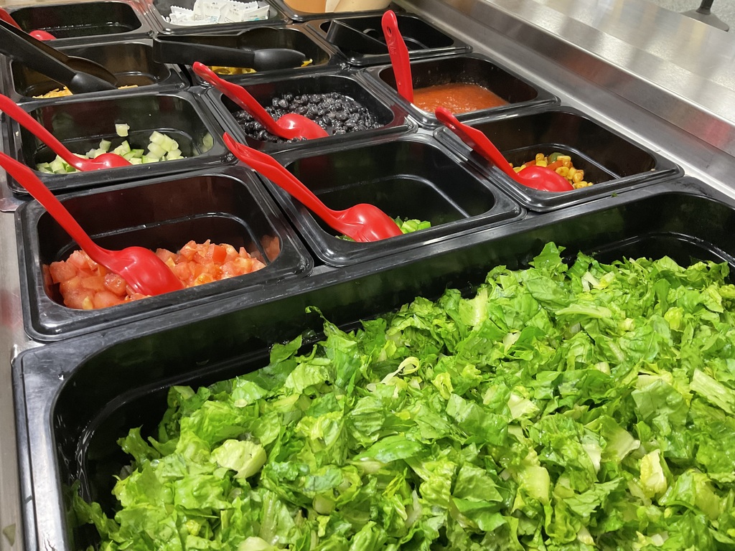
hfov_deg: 61.7
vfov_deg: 48.2
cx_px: 368
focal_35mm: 29
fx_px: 616
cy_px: 276
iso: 320
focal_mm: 3
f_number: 1.8
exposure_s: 1/40
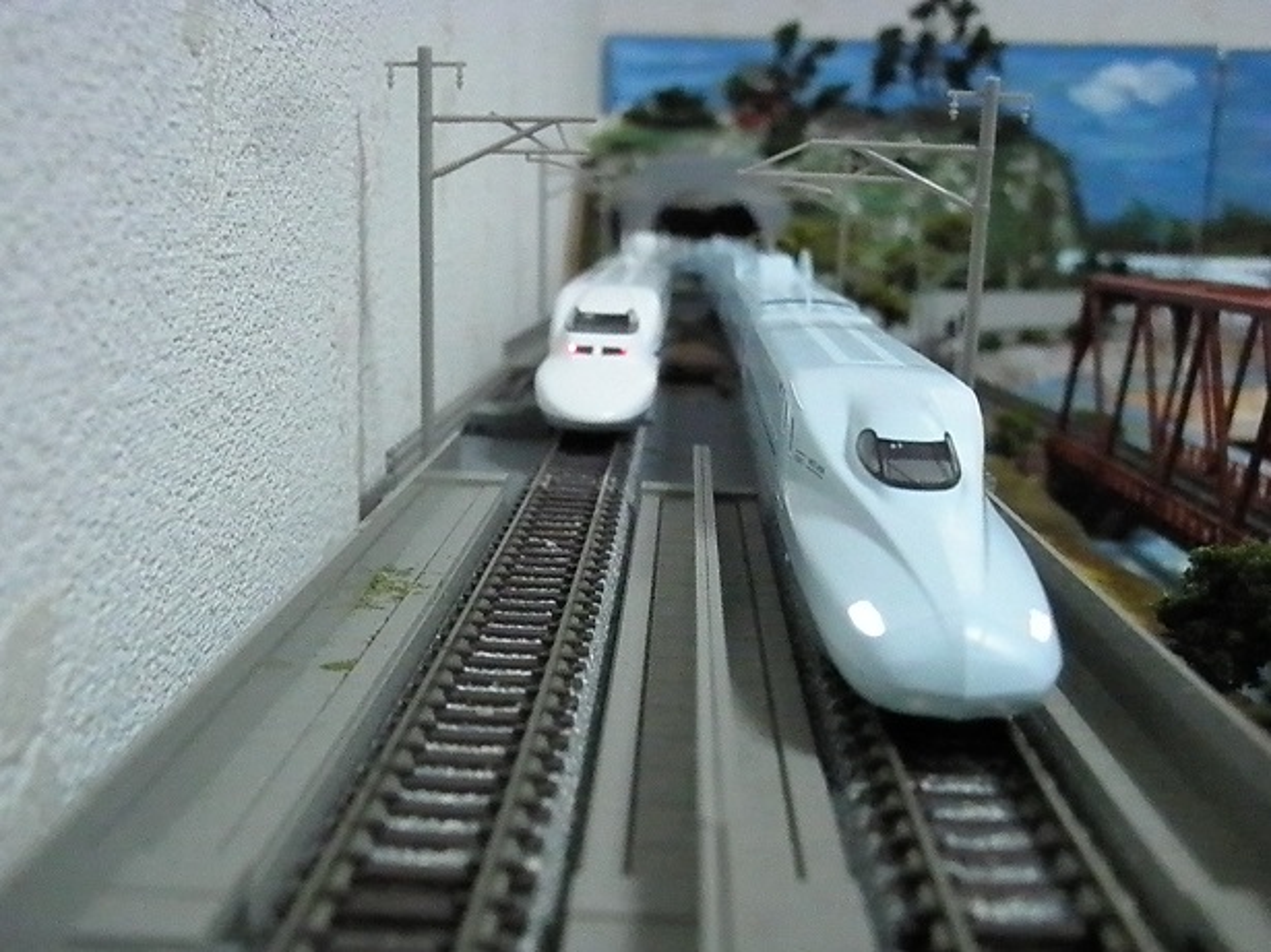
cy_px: 476
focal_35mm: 41
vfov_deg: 35.1
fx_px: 1505
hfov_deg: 45.8
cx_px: 636
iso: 3200
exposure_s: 1/100
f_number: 3.9
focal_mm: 7.3
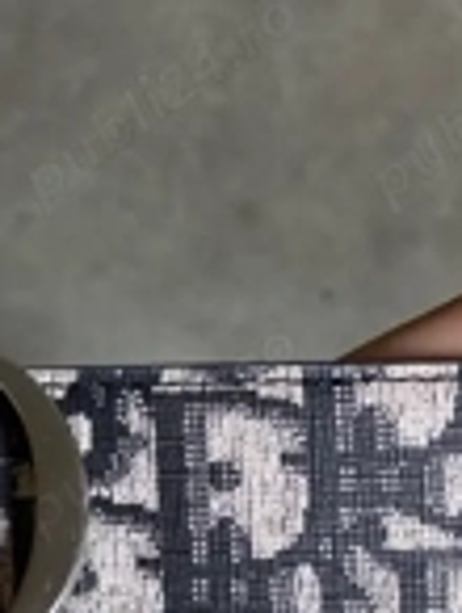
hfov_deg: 19.2
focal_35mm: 71
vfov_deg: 26.9
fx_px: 1260
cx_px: -143
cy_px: 470
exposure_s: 1/50
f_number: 1.8
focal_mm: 4.25
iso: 100
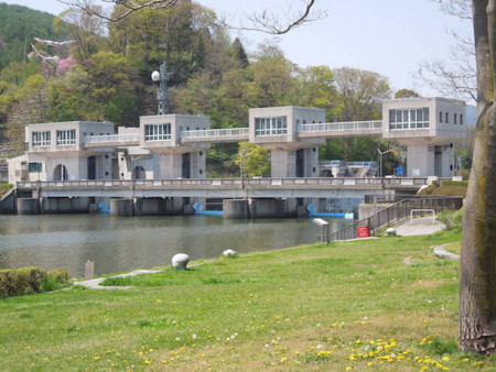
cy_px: 186
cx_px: 248
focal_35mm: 69
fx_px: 989
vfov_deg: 21.3
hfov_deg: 28.1
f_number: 4.4
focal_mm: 12.5
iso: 100
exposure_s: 1/400
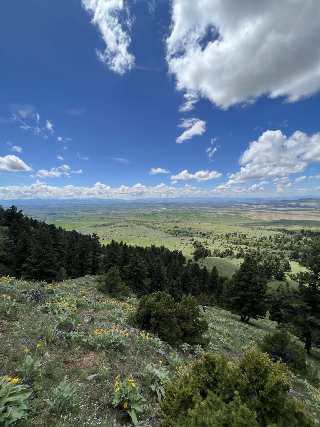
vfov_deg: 106.2
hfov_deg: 89.9
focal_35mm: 13
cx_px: 160
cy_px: 214
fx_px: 160
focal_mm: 1.57
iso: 32
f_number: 1.8
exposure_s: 1/2016
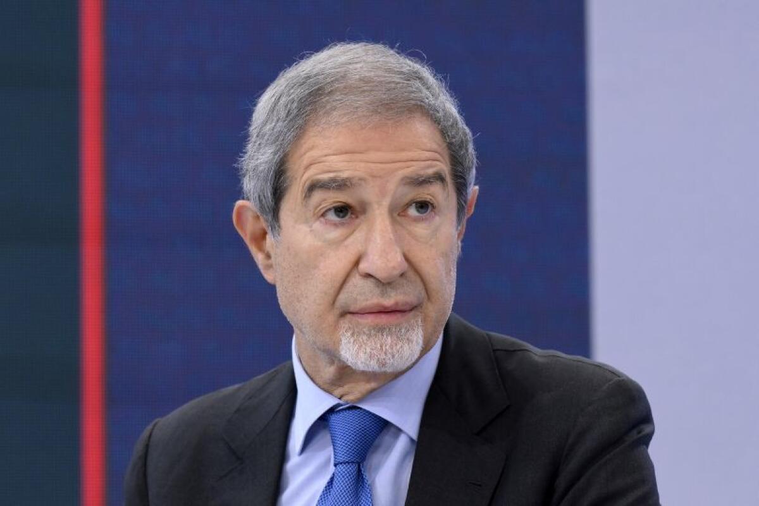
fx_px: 4216
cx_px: 380
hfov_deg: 10.3
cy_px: 253
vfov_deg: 6.9
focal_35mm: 200
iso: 2500
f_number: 6.3
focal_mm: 200
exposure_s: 1/322
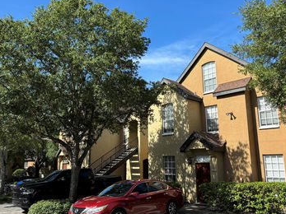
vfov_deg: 44.1
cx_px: 136
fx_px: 264
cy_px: 103
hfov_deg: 56.8
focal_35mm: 32
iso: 50
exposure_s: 1/1567
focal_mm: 5.96
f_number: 1.6
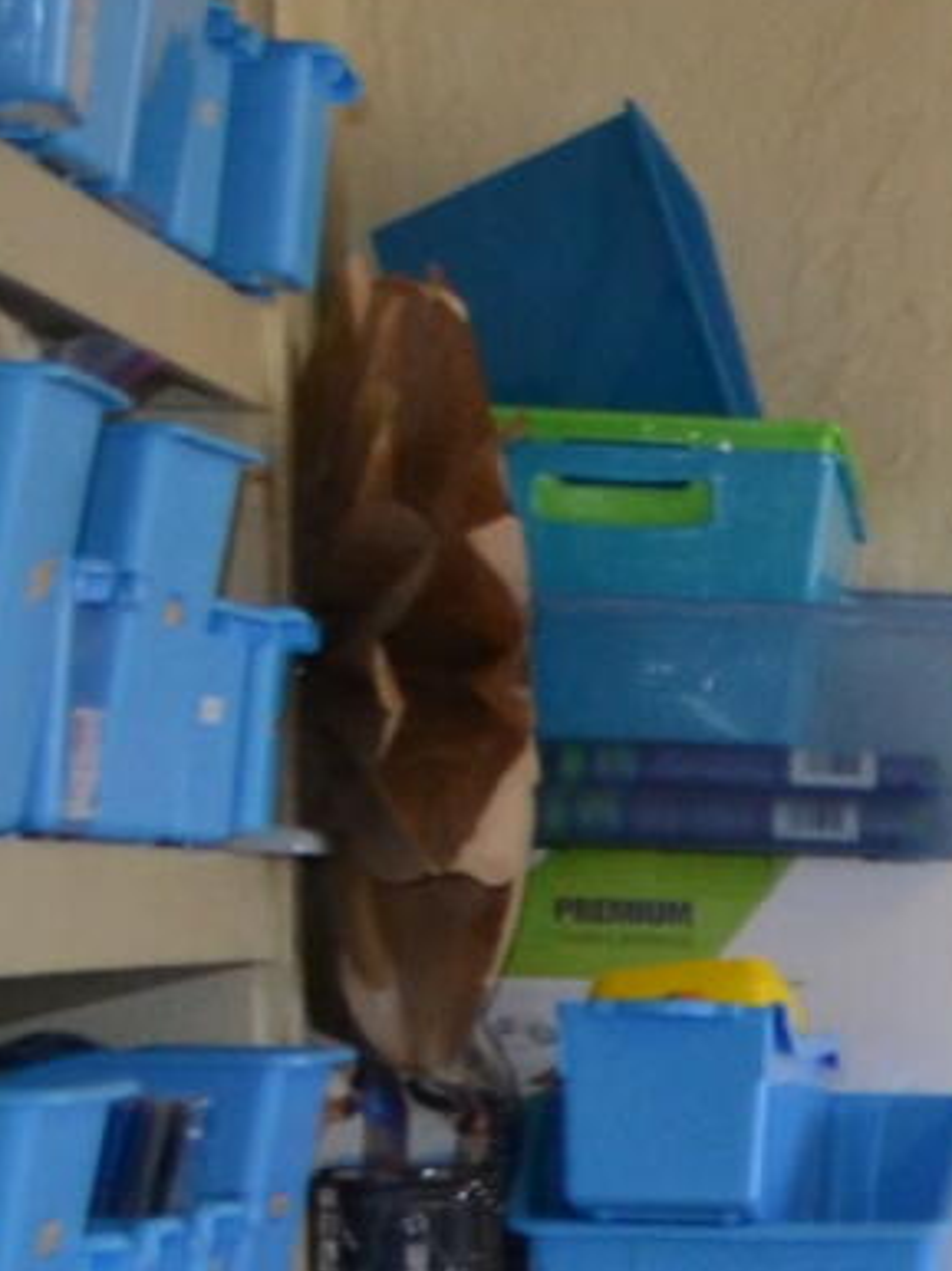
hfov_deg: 6.5
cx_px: 3146
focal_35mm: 202
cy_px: 1666
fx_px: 7415
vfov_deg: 9.6
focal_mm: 18
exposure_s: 1/125
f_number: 4
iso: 400
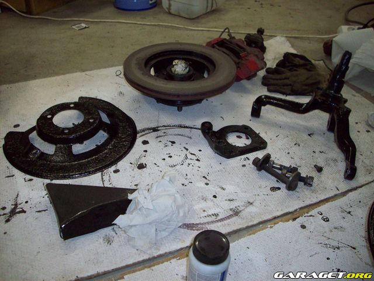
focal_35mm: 37
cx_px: 187
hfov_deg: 50.1
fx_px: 400
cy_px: 140
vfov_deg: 38.7
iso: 160
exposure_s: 1/45
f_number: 2.8
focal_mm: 6.2
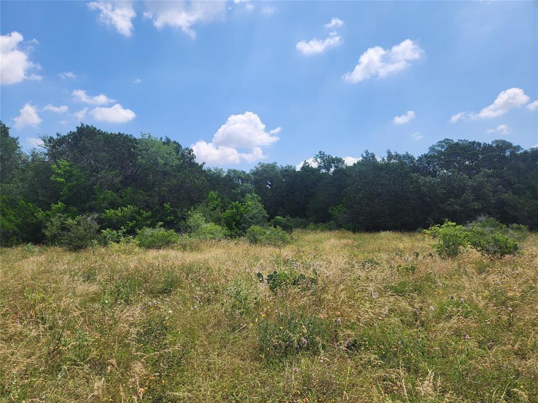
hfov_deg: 73.9
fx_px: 357
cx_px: 269
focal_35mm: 23
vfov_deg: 58.9
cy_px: 202
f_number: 1.8
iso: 20
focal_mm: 5.4
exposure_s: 1/1967
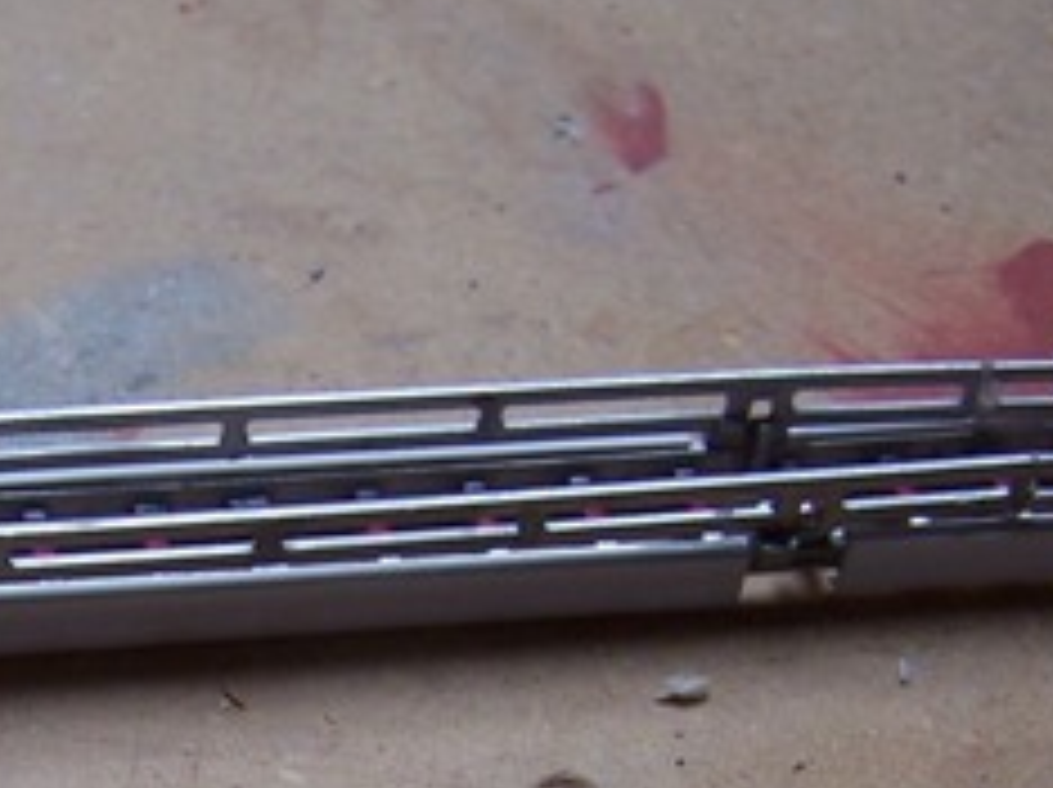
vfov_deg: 13.8
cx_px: 180
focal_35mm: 104
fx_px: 3160
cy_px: 910
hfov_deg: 18.7
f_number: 2.8
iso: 80
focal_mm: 6.3
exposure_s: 1/125
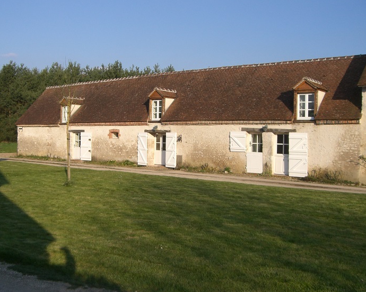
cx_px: 167
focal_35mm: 43
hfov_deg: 42.9
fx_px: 466
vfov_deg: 34.9
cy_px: 153
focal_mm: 6.2
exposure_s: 1/500
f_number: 4.3
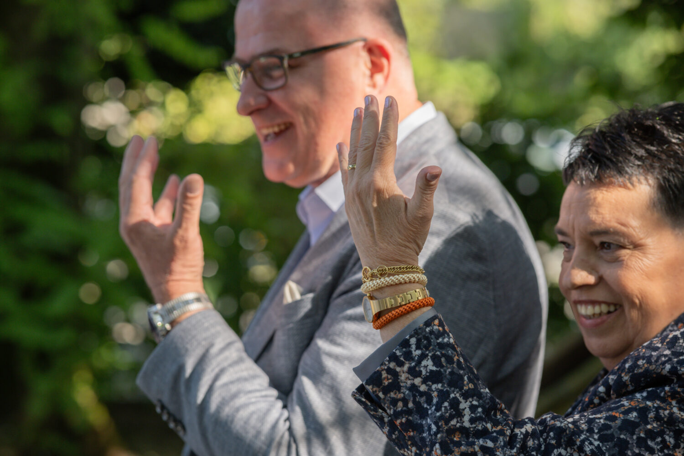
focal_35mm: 105
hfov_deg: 19.5
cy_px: 228
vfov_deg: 13.0
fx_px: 1995
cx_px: 342
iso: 200
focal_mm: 105
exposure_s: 1/500
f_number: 4.5
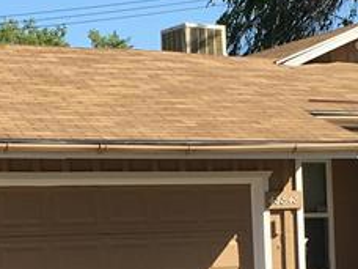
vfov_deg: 11.3
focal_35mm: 130
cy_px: 255
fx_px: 1344
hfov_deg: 15.2
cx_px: 210
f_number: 2.2
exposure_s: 1/1115
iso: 25
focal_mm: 4.15
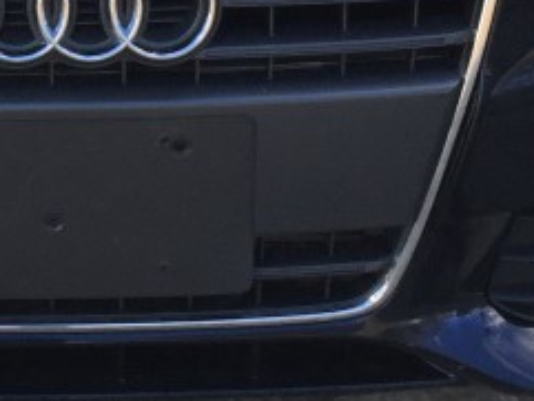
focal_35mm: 123
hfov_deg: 15.5
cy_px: -259
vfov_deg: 11.4
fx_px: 1898
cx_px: -73
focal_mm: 4.15
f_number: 2.2
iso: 32
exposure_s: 1/335
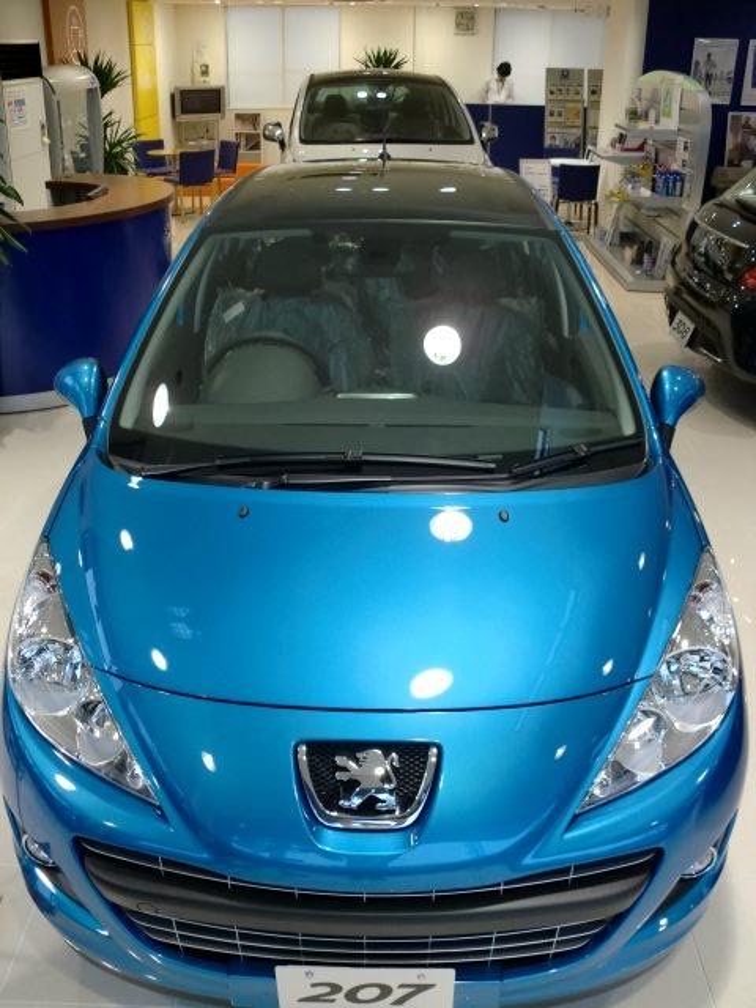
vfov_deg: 52.6
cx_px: 378
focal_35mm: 35
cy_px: 504
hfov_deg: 40.7
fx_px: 1019
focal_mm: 6.3
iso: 160
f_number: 3.1
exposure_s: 1/60
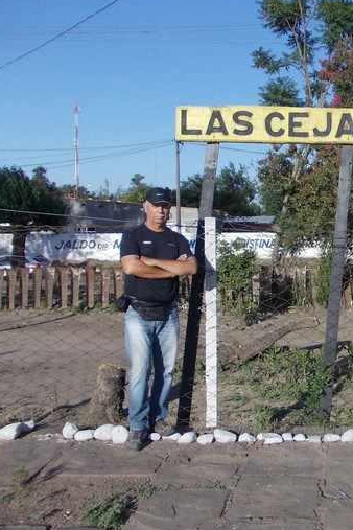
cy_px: 273
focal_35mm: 44
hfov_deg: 28.8
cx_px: 346
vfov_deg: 44.5
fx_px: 647
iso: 80
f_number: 5.4
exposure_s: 1/400
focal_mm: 4
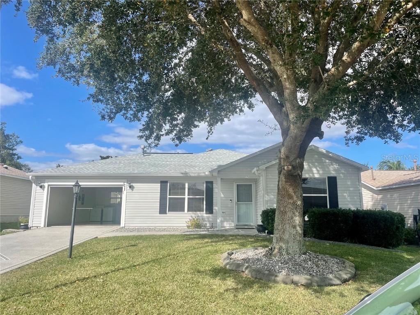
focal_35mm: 26
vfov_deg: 53.1
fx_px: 315
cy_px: 158
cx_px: 210
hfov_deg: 67.3
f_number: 1.6
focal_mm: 4.2
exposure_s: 1/3731
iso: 32
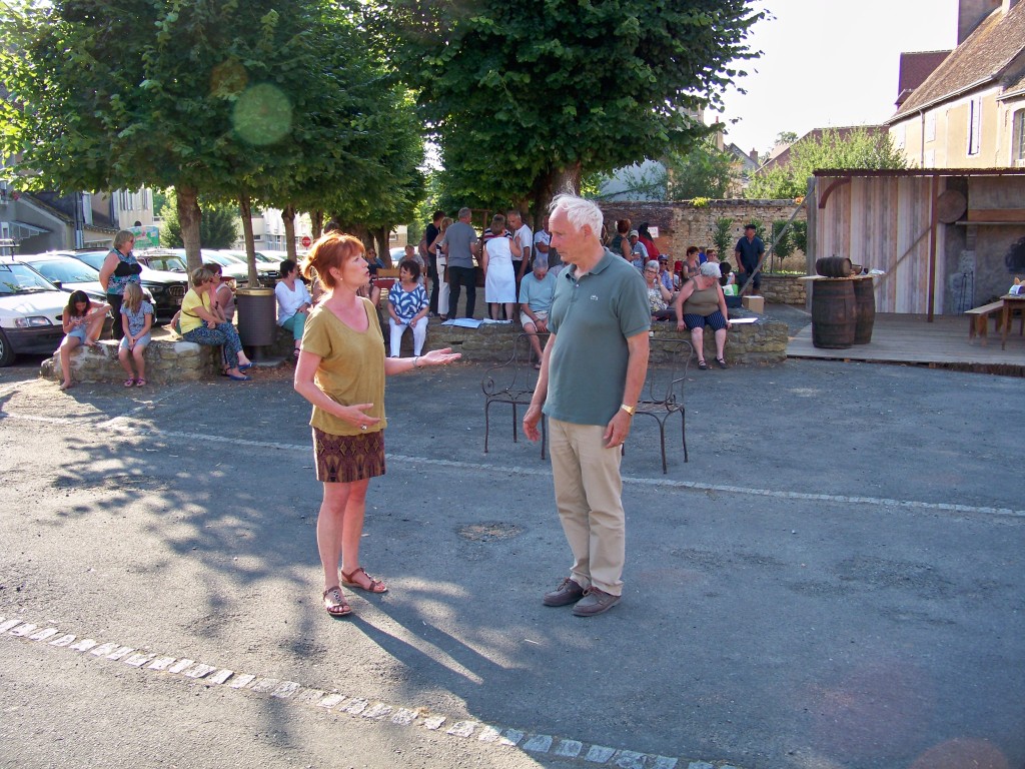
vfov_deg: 42.9
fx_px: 977
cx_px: 512
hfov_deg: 55.4
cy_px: 384
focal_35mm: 33
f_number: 2.8
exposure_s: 1/250
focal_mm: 5.85
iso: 80
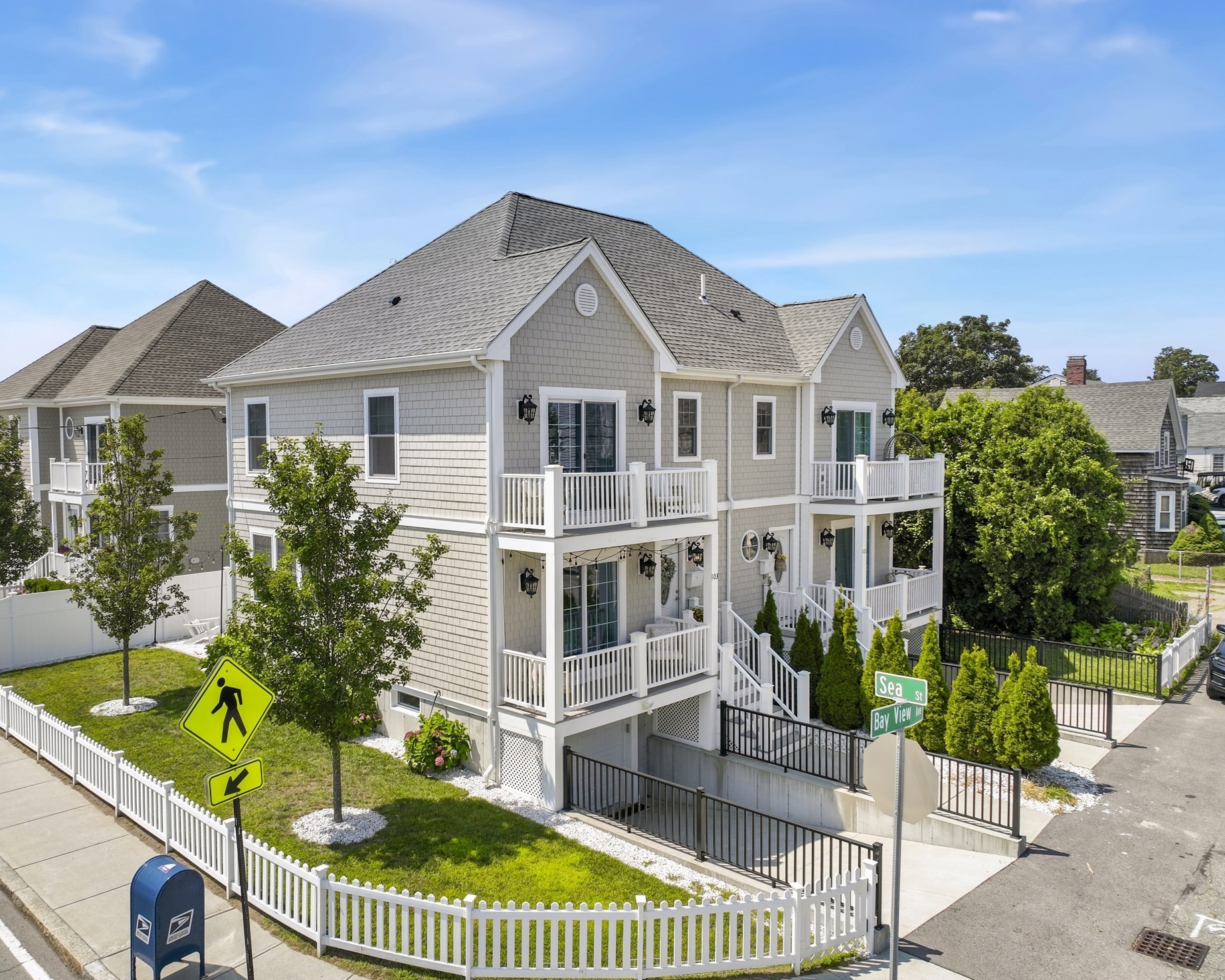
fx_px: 943
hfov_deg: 65.9
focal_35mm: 26
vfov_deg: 54.9
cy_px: 489
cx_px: 567
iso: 100
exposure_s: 1/2000
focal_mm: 12.29
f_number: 2.8
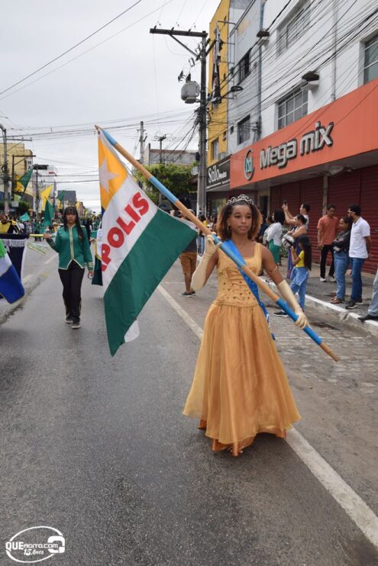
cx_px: 189
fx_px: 425
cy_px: 283
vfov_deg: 67.4
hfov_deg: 47.9
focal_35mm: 27
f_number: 9
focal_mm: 18
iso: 100
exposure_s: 1/200
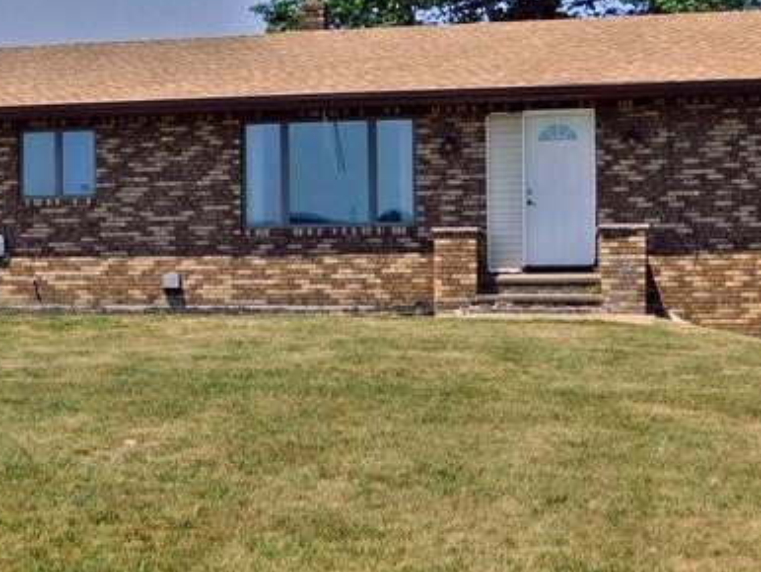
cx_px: 254
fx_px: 1342
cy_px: 243
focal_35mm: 61
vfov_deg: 24.0
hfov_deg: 31.4
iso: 125
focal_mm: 4
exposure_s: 1/400
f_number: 6
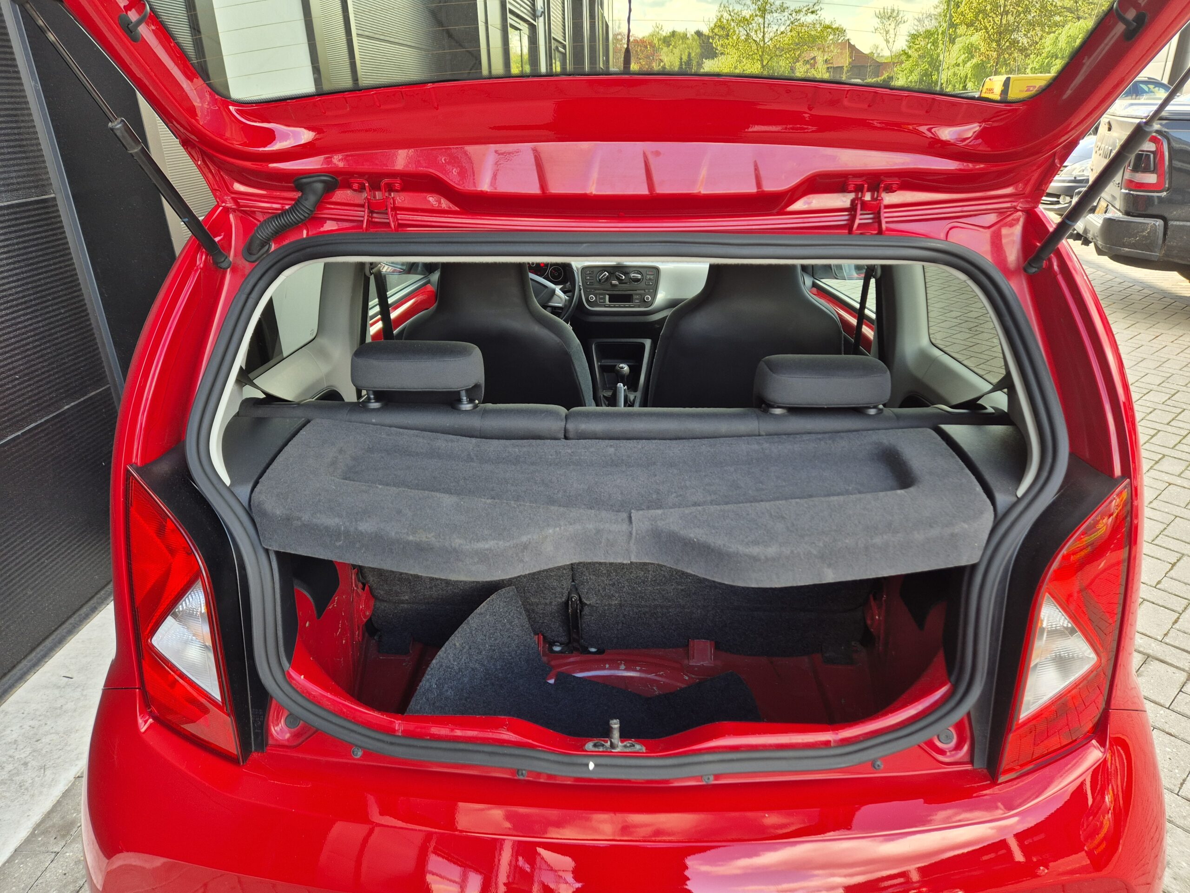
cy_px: 446
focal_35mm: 23
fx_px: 791
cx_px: 595
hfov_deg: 73.9
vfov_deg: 58.9
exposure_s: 1/180
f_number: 1.8
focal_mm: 5.4
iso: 64
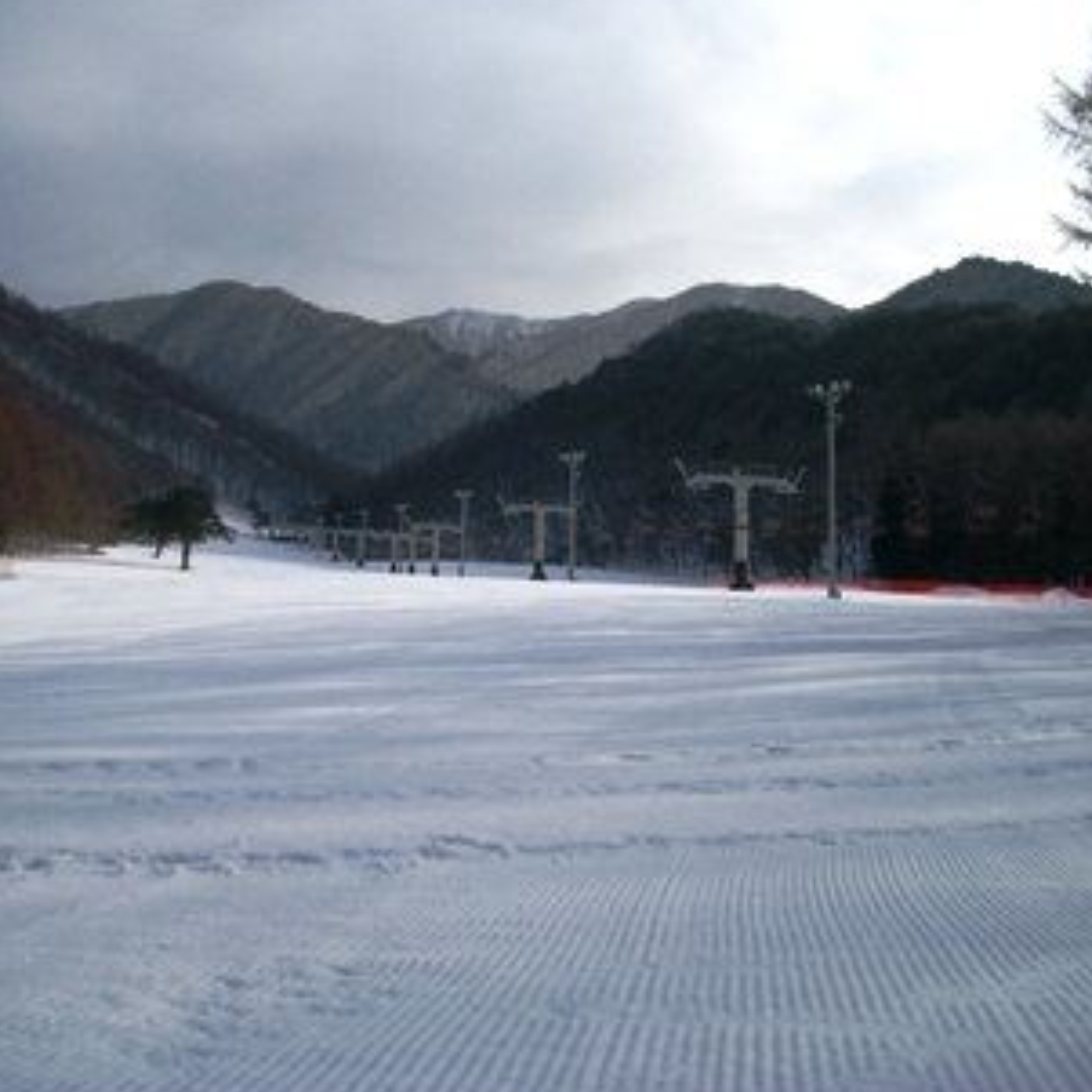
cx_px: 461
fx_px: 1642
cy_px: 530
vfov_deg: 36.8
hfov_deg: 36.7
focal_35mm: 46
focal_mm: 5.8
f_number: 4.3
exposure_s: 1/1000
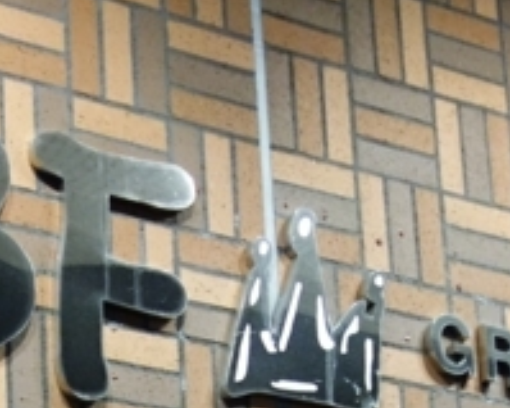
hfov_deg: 14.1
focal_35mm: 135
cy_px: 581
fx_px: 2037
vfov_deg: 11.1
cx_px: 51
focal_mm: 10.4
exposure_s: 1/60
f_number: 1.8
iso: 800
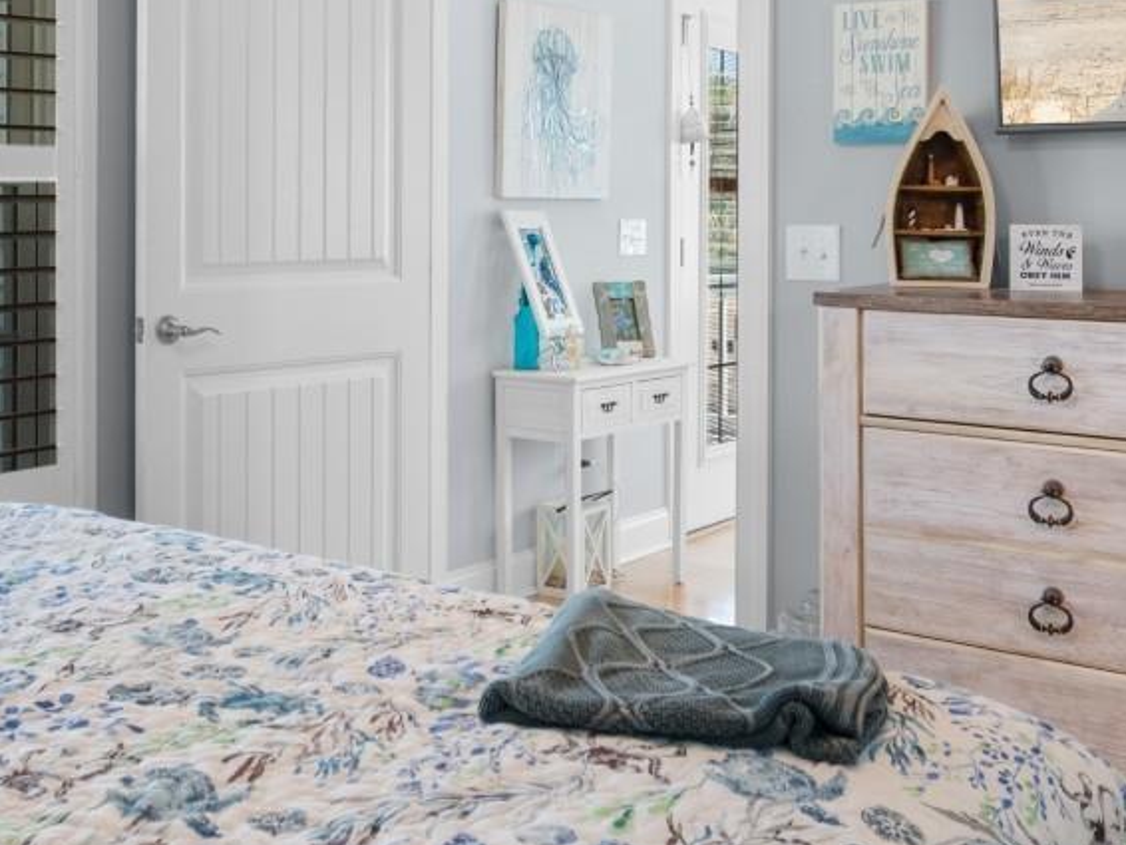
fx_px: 1432
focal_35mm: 44
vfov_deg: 32.0
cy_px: 163
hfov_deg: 42.5
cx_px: 398
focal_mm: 11
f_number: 5.6
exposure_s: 1/3
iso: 100
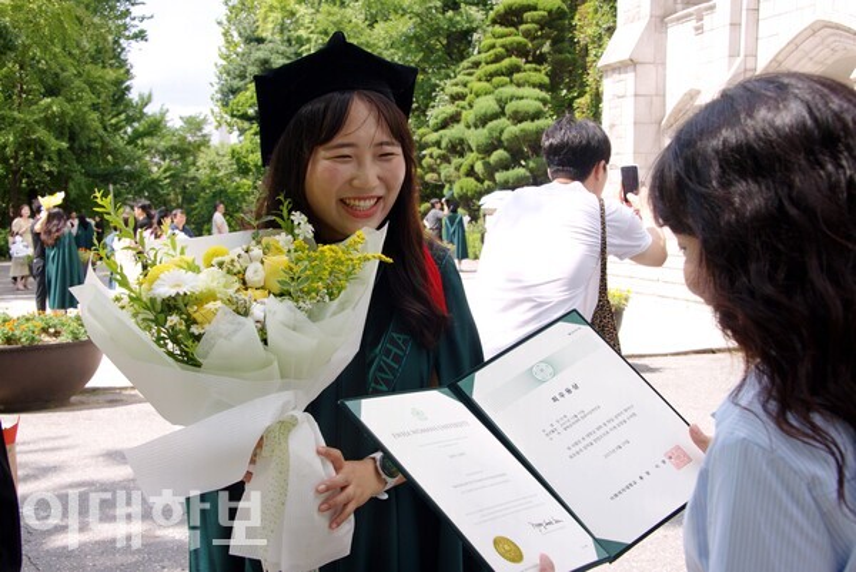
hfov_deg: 43.6
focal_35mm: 45
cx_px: 428
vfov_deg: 29.9
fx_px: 1071
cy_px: 286
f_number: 10
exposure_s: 1/320
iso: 640
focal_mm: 45
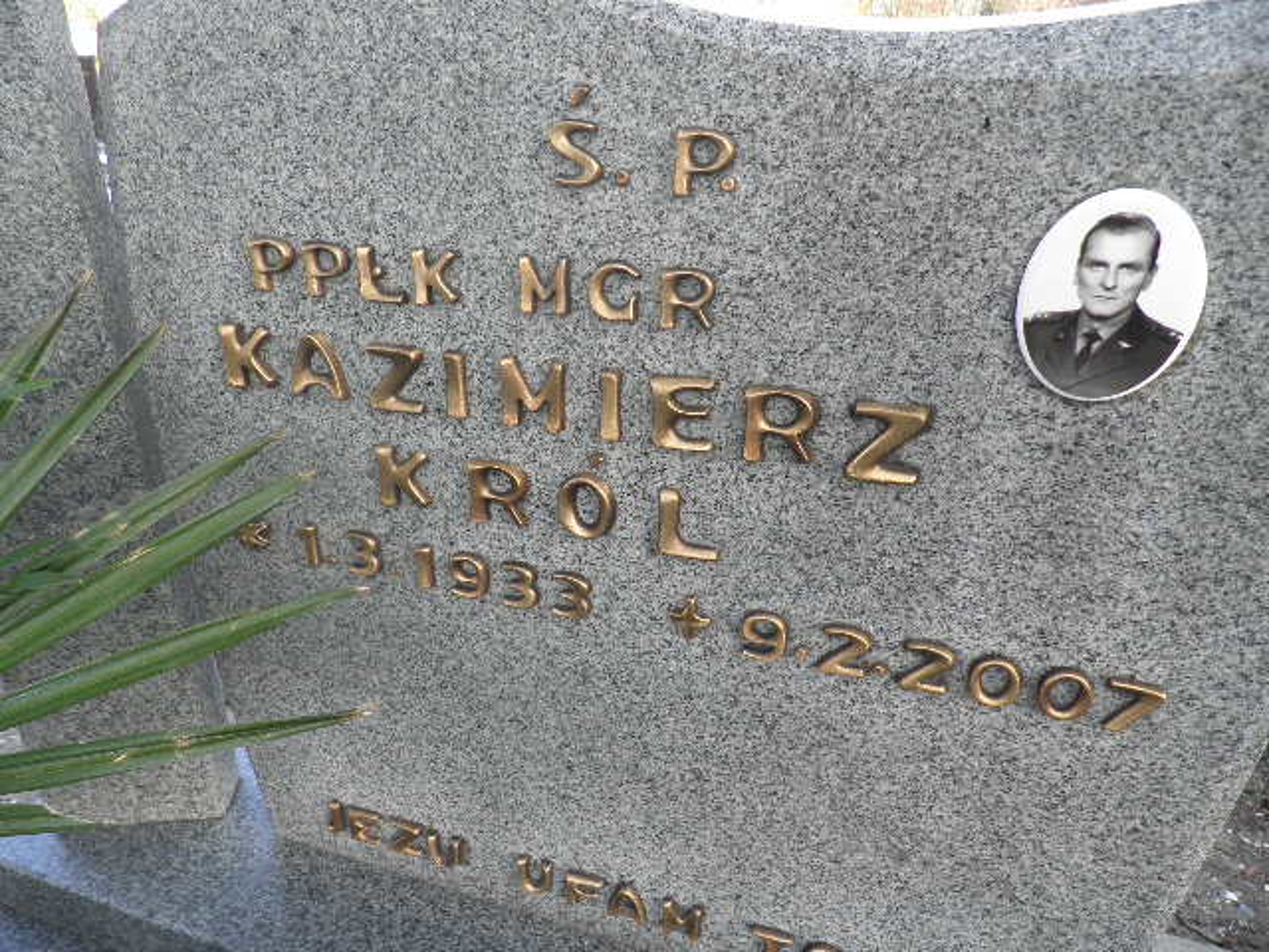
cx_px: 634
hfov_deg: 71.6
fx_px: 880
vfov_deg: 56.8
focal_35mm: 24
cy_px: 476
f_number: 3.3
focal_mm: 4.3
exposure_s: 1/50
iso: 64
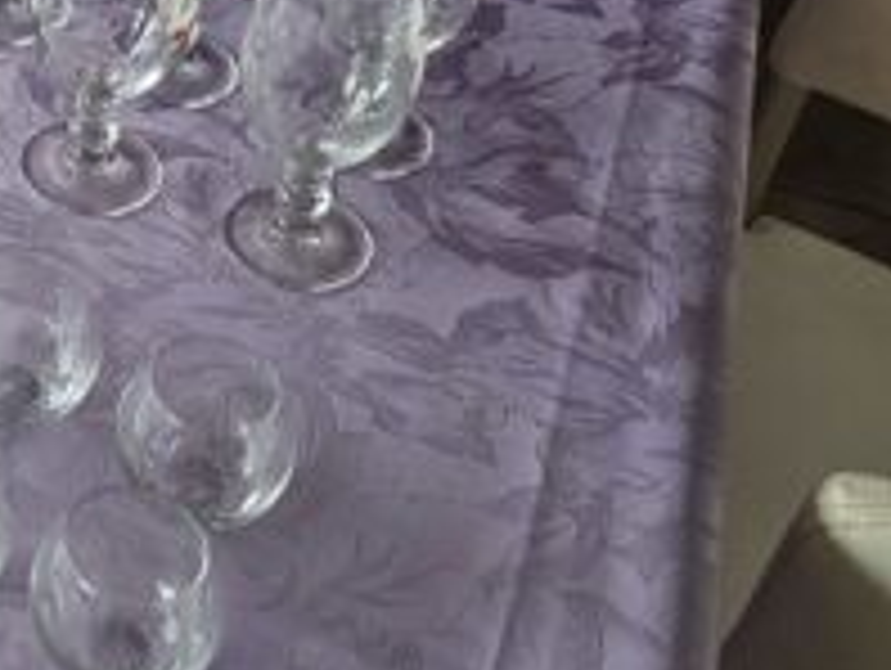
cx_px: -184
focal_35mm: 63
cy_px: 18
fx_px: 1624
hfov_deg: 27.0
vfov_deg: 22.5
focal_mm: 5.4
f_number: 1.8
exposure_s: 1/120
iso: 50
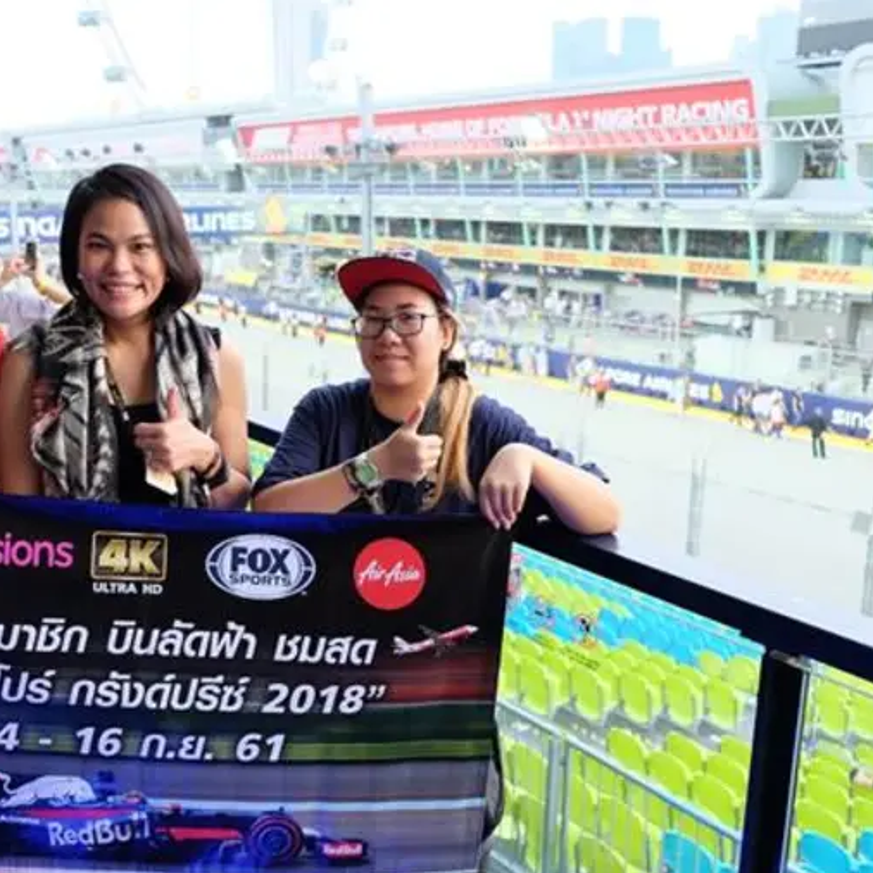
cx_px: 317
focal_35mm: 38
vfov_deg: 43.9
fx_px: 1084
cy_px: 444
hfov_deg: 43.4
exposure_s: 1/80
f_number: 2.8
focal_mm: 19.6
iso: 400
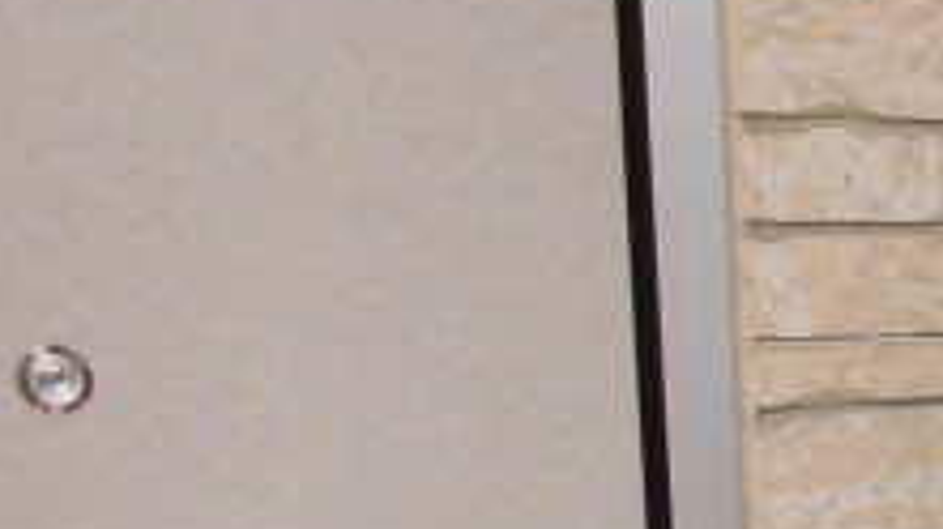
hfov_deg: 22.6
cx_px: 1289
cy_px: 857
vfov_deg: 13.6
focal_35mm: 82
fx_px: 2049
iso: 100
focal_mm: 4.6
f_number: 3.5
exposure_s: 1/100
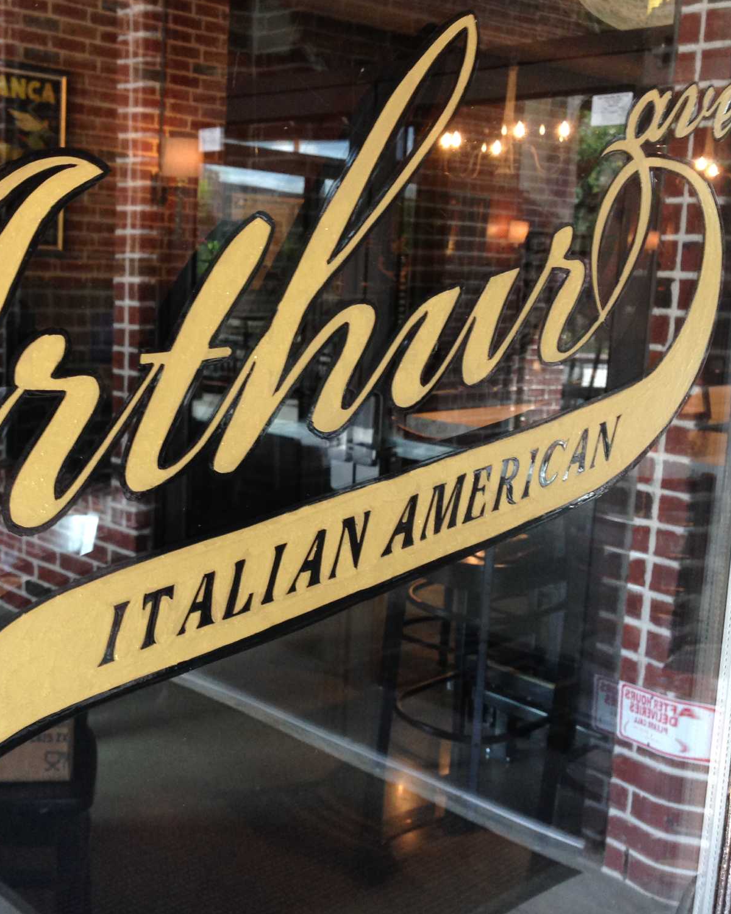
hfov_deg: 33.8
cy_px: 456
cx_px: 237
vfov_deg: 42.0
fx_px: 1190
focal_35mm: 44
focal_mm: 4.12
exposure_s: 1/20
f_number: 2.4
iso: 125
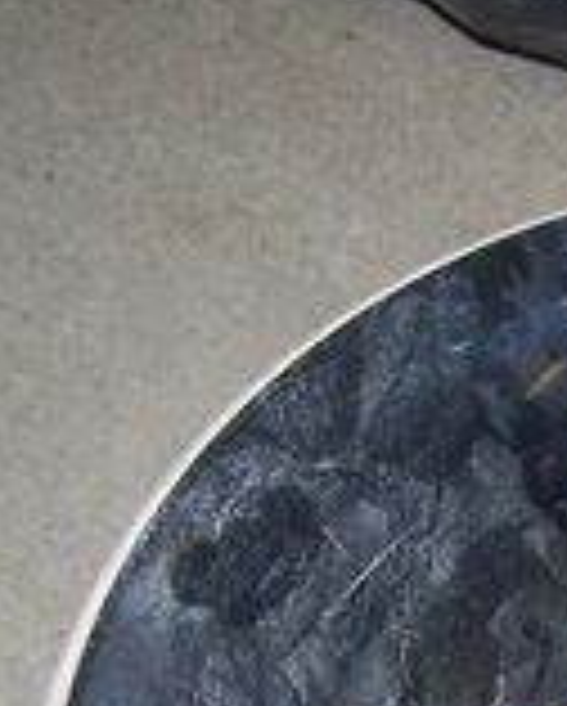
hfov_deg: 9.9
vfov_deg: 12.3
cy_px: 980
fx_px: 3161
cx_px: 922
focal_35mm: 151
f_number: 2.8
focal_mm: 6.3
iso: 80
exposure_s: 1/60
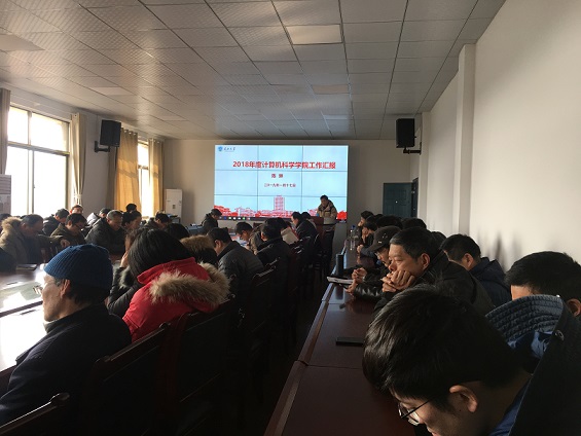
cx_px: 290
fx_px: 487
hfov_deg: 61.6
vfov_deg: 48.2
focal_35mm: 29
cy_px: 218
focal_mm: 4.15
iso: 40
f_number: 2.2
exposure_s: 1/100
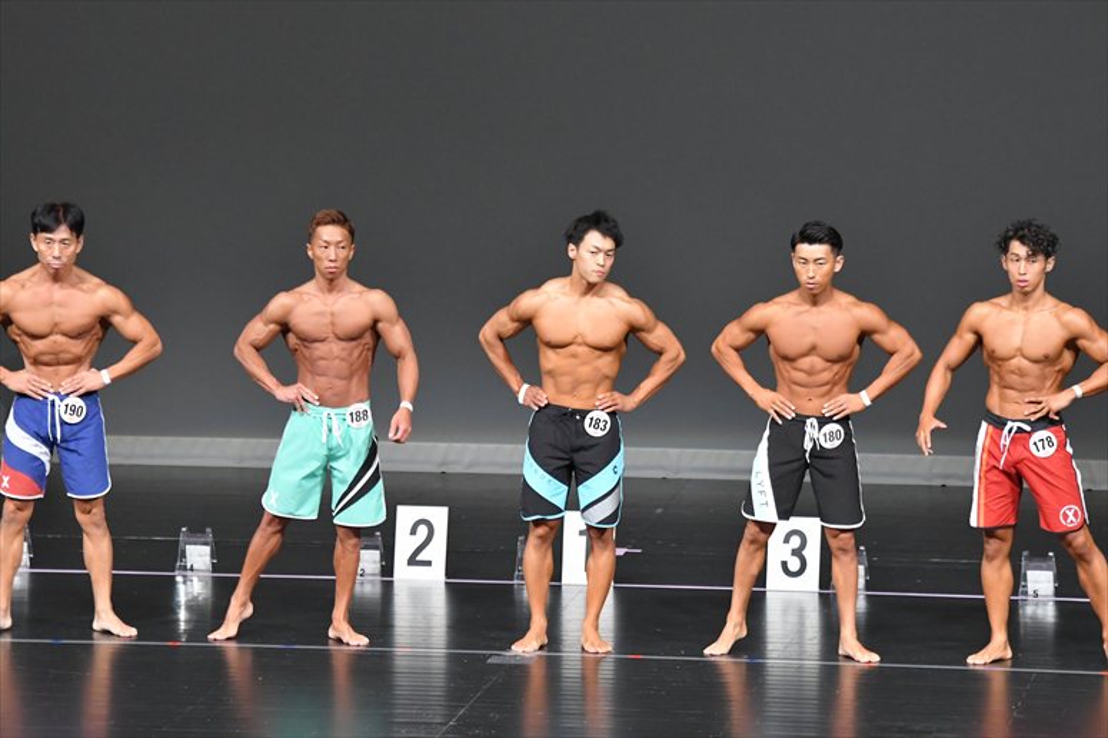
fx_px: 7383
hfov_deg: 8.6
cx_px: 554
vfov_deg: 5.7
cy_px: 369
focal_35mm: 240
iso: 5000
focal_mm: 160
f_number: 5.6
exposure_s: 1/400
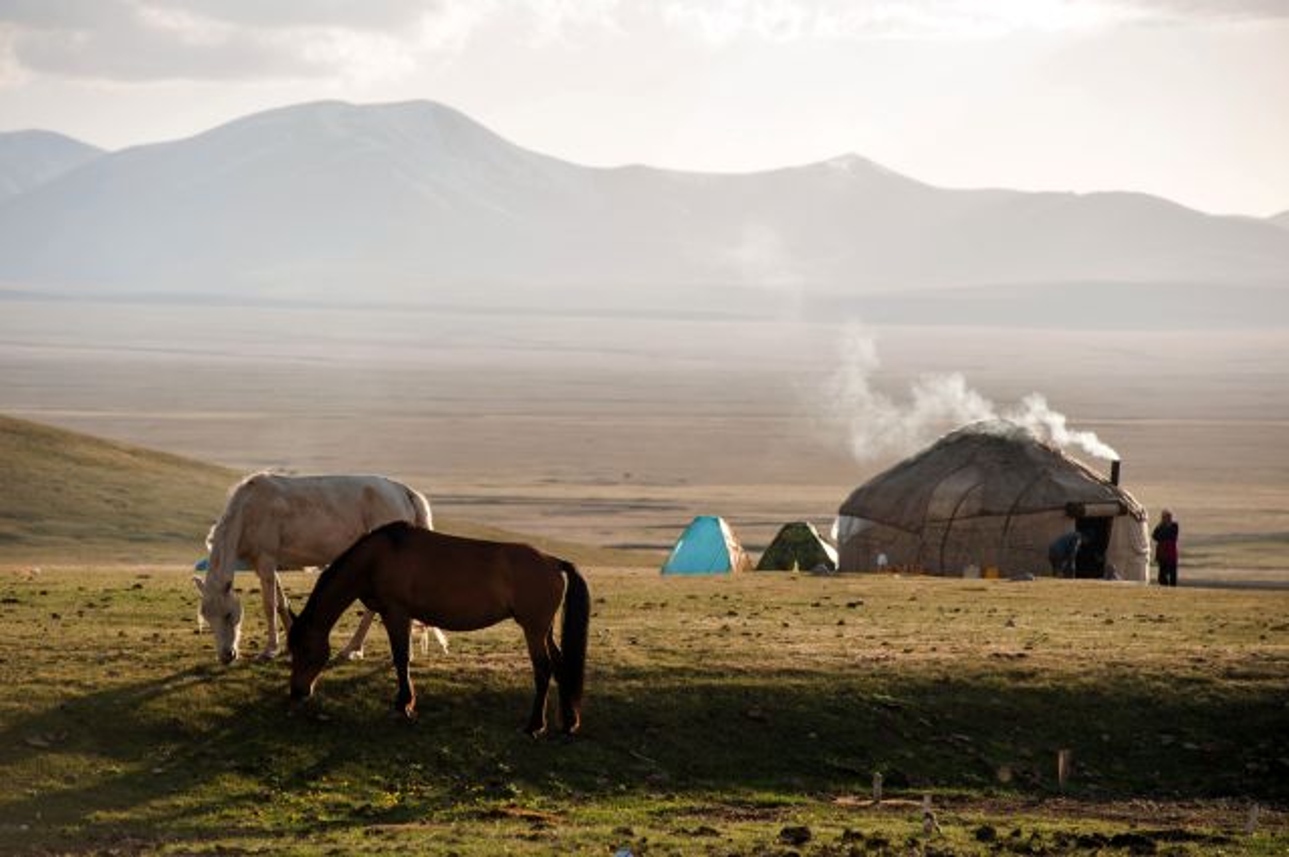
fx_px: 7155
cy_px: 428
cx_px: 644
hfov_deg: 10.3
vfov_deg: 6.9
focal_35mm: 200
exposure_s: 1/640
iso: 200
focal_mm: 200
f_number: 5
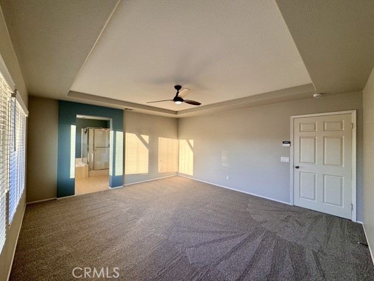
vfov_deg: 85.7
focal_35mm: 14
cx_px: 187
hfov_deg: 102.1
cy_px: 140
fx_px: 151
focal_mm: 2.22
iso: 50
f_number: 2.2
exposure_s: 1/120
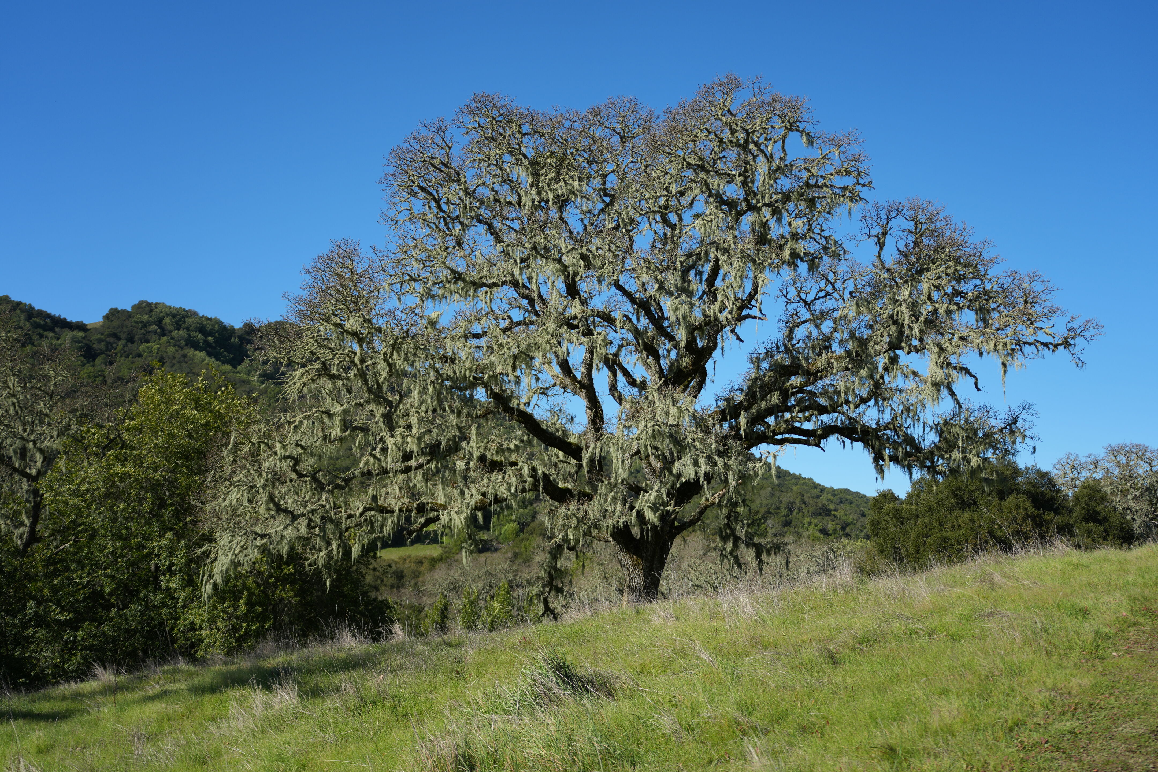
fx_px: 1158
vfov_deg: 36.9
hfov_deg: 53.1
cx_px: 579
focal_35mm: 36
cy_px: 386
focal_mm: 36
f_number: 4.5
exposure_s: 1/640
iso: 100
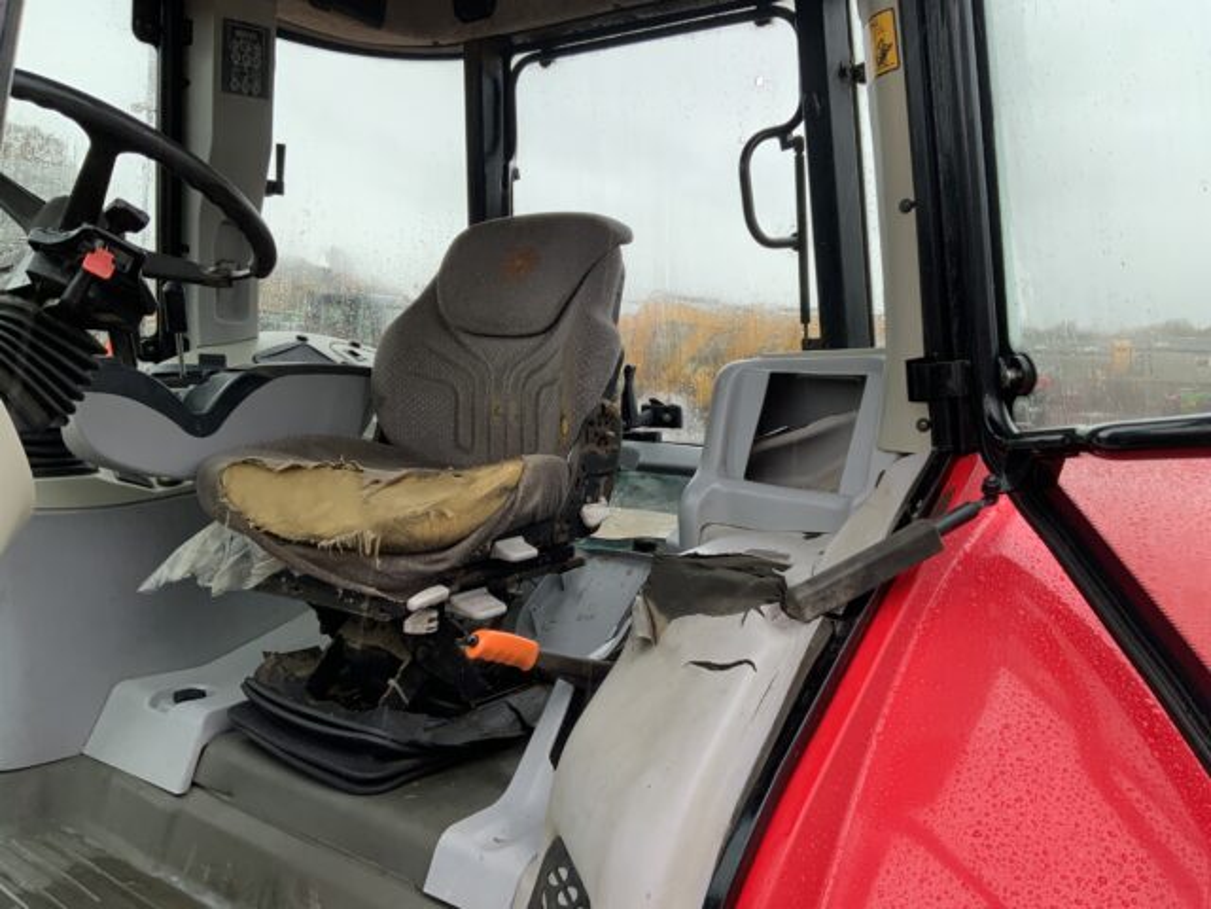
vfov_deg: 48.2
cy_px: 454
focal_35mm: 29
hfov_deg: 61.7
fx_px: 1015
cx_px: 606
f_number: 1.8
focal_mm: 3
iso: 40
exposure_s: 1/122
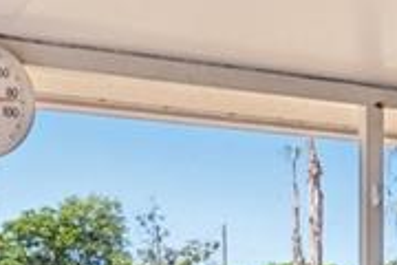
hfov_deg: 22.3
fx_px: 1003
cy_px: 342
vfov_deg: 14.4
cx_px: 238
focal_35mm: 91
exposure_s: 1/160
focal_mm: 16
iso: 400
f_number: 8
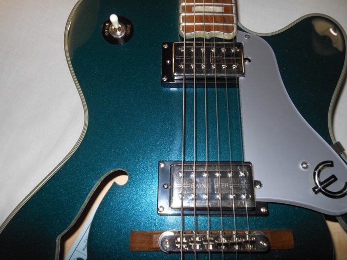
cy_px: 130
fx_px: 251
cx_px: 174
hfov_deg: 69.4
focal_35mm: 25
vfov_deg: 54.9
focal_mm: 4.5
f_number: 10.2
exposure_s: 1/25
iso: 200
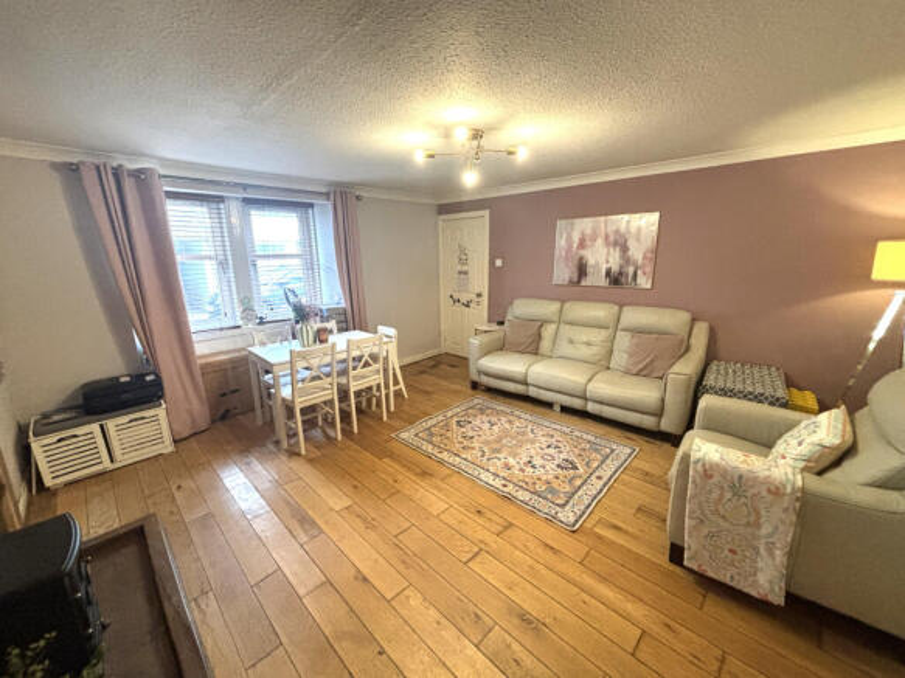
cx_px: 452
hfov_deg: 102.1
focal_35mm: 14
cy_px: 339
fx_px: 366
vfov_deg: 85.7
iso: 640
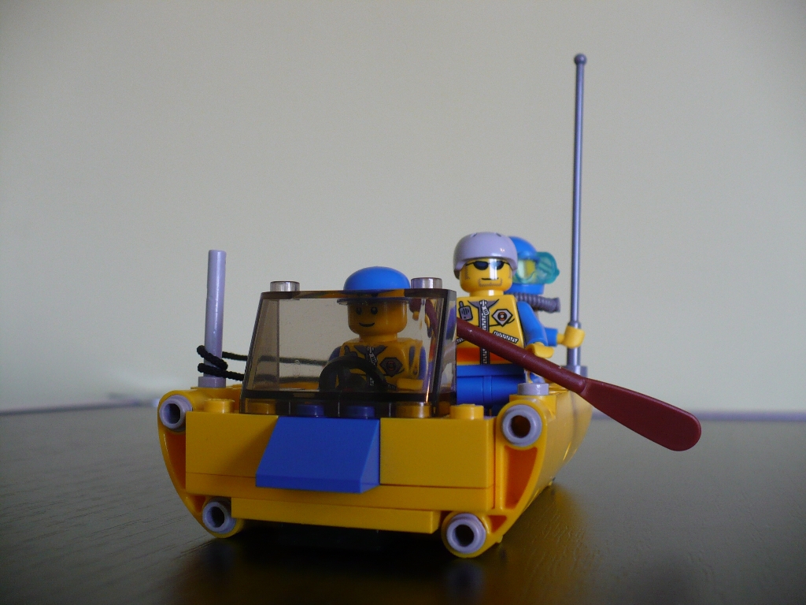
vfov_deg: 38.7
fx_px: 862
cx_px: 403
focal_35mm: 37
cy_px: 302
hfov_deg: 50.1
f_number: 2.8
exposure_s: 1/30
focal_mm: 6.1
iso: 125
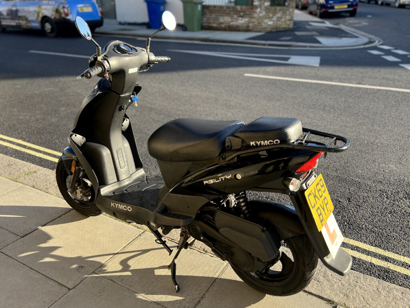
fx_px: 308
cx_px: 205
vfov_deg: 53.1
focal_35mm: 26
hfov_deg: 67.3
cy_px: 154
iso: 50
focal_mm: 5.7
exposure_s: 1/552
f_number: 1.5
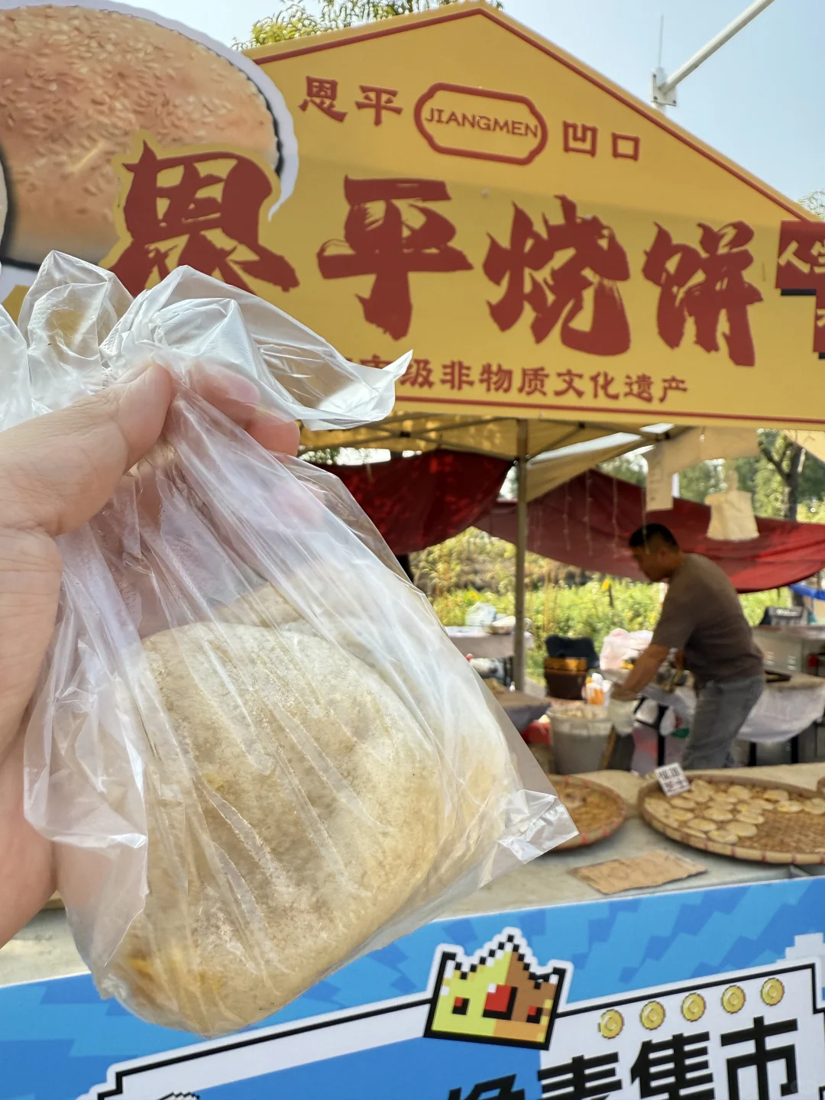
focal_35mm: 24
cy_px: 550
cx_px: 412
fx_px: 763
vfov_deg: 71.6
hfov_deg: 56.8
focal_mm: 2.22
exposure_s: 1/571
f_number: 2.2
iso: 64
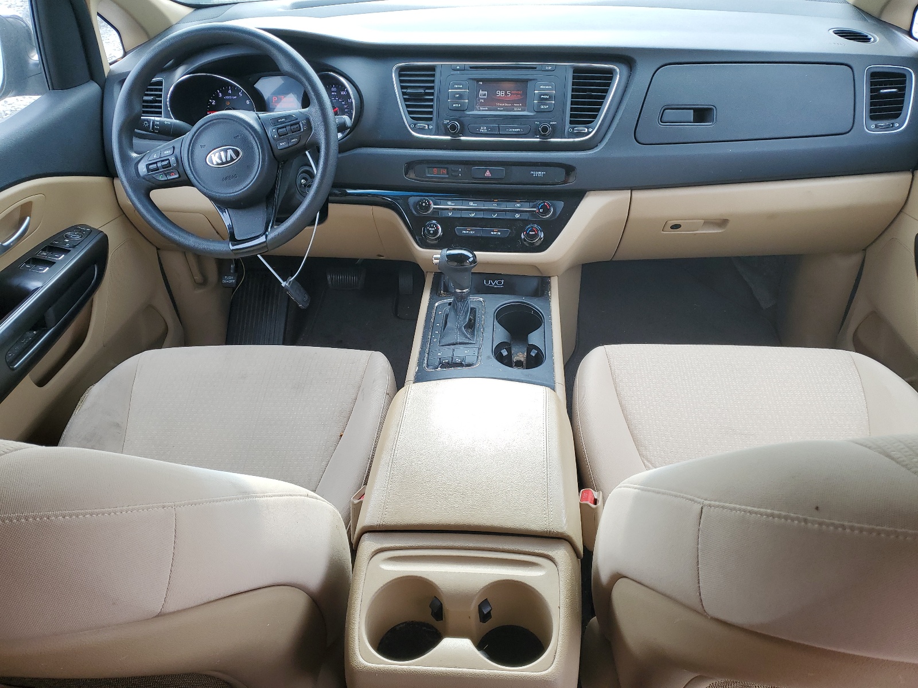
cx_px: 459
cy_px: 344
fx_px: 690
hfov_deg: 67.3
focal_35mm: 26
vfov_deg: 53.1
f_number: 1.5
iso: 50
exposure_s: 1/189
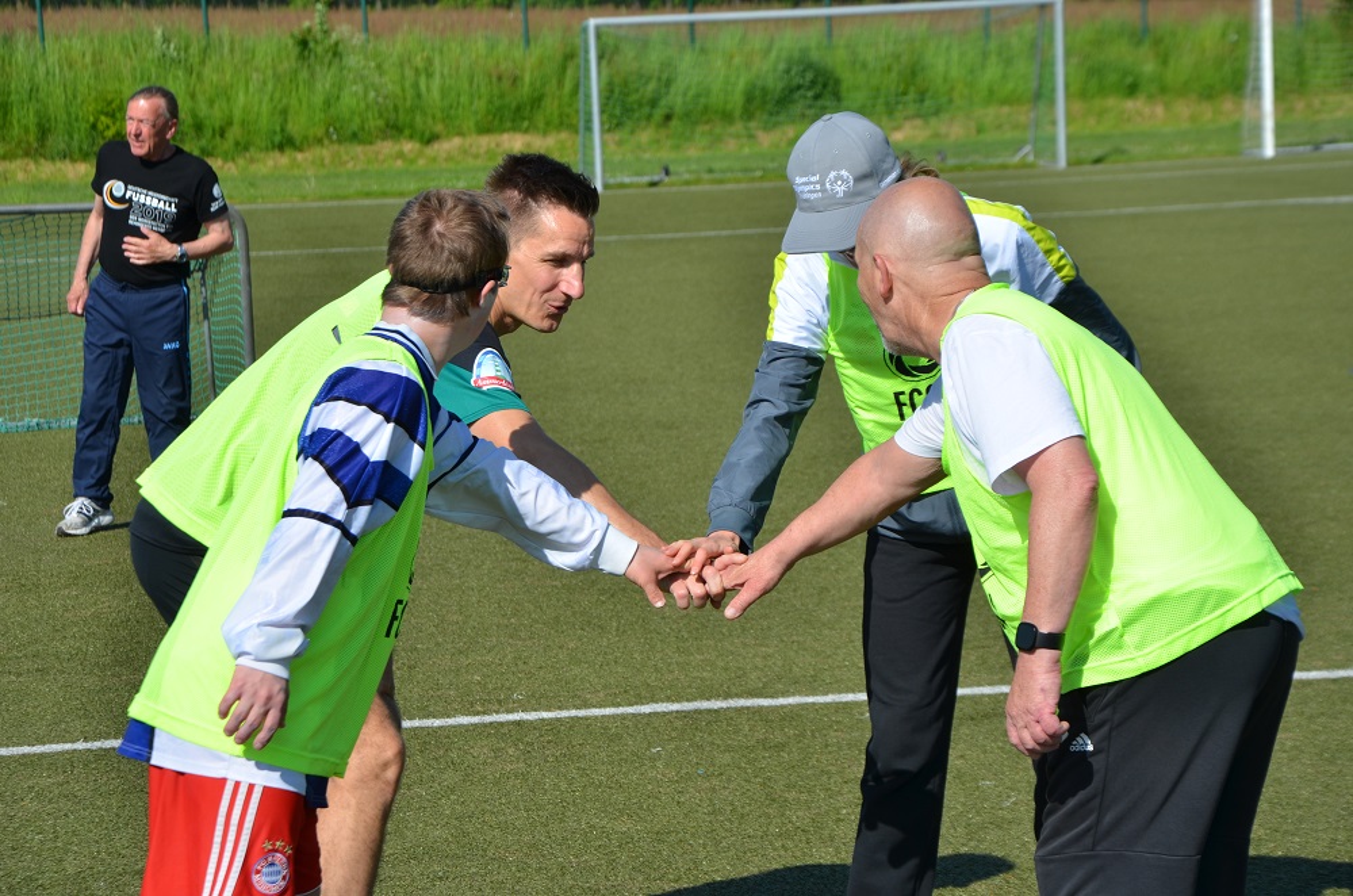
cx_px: 676
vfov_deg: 10.7
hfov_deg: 16.1
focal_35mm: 128
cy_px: 448
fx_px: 4781
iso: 100
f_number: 9
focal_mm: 85
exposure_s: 1/320
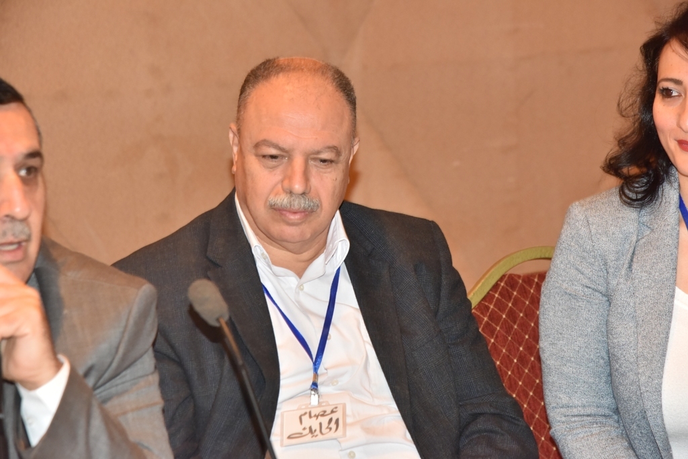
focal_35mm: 110
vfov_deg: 12.5
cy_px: 230
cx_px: 344
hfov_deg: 18.6
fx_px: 2102
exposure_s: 1/60
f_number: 6.3
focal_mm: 110
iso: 2500
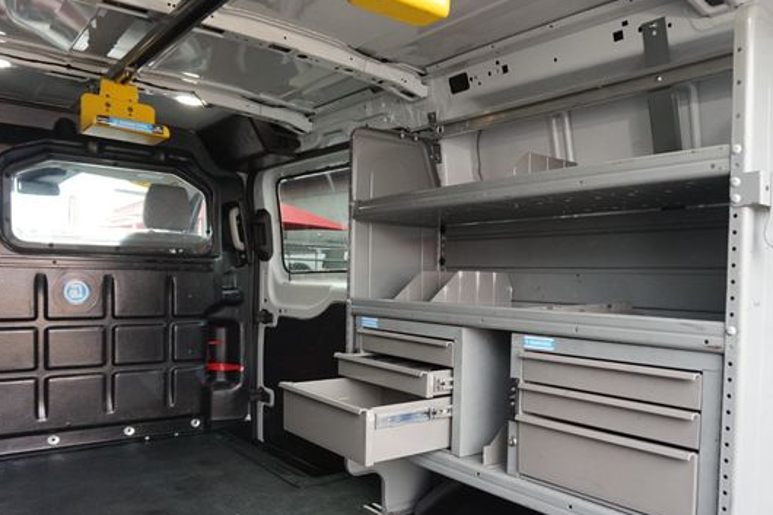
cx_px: 423
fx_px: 622
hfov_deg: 63.5
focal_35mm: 29
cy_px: 305
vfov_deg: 44.7
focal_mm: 16
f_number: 4
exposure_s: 1/160
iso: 500
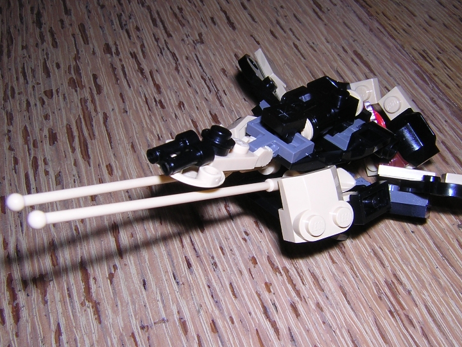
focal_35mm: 40
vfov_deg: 36.0
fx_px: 534
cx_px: 253
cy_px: 170
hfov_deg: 46.7
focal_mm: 4.7
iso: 100
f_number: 5.2
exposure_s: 1/60.1
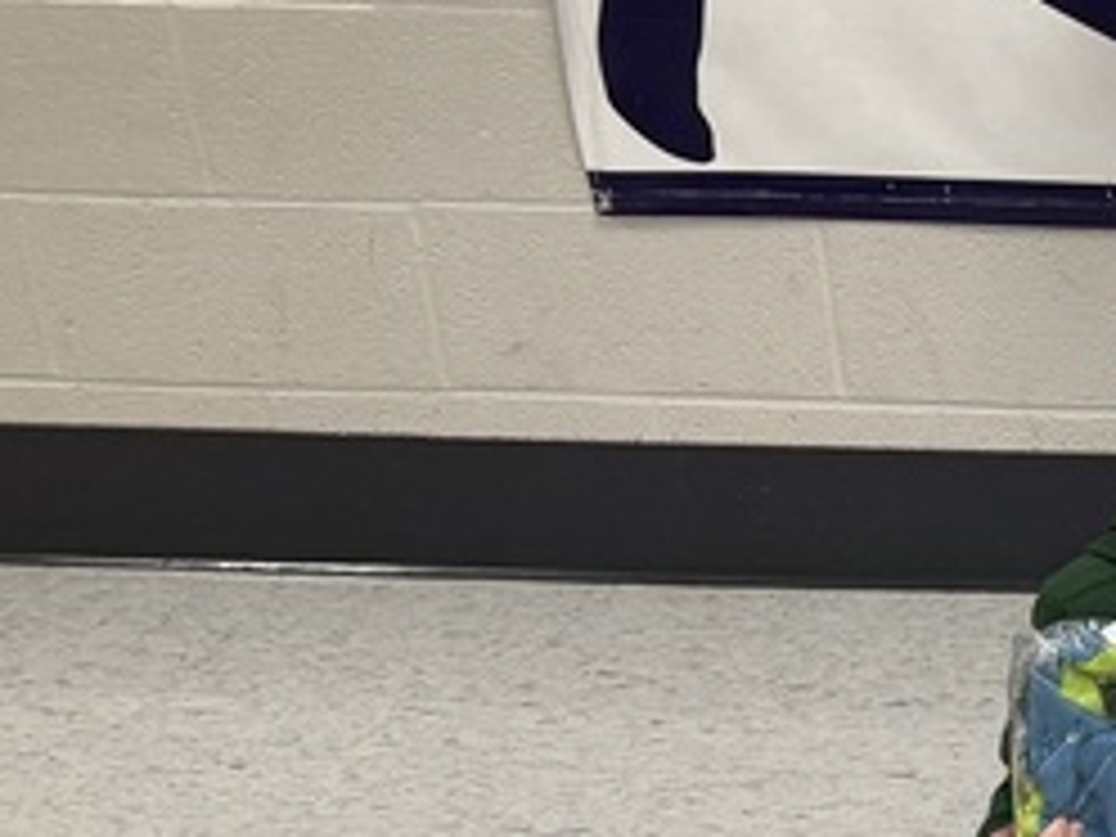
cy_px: 410
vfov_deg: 14.9
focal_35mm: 99
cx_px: 2286
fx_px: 3192
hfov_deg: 15.5
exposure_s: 1/60
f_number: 1.78
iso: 160
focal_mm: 6.76
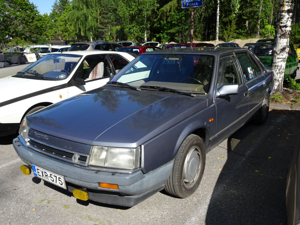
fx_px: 260
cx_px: 150
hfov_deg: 60.0
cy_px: 112
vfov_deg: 46.8
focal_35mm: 30
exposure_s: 1/640
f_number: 4
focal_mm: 5.09
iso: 80
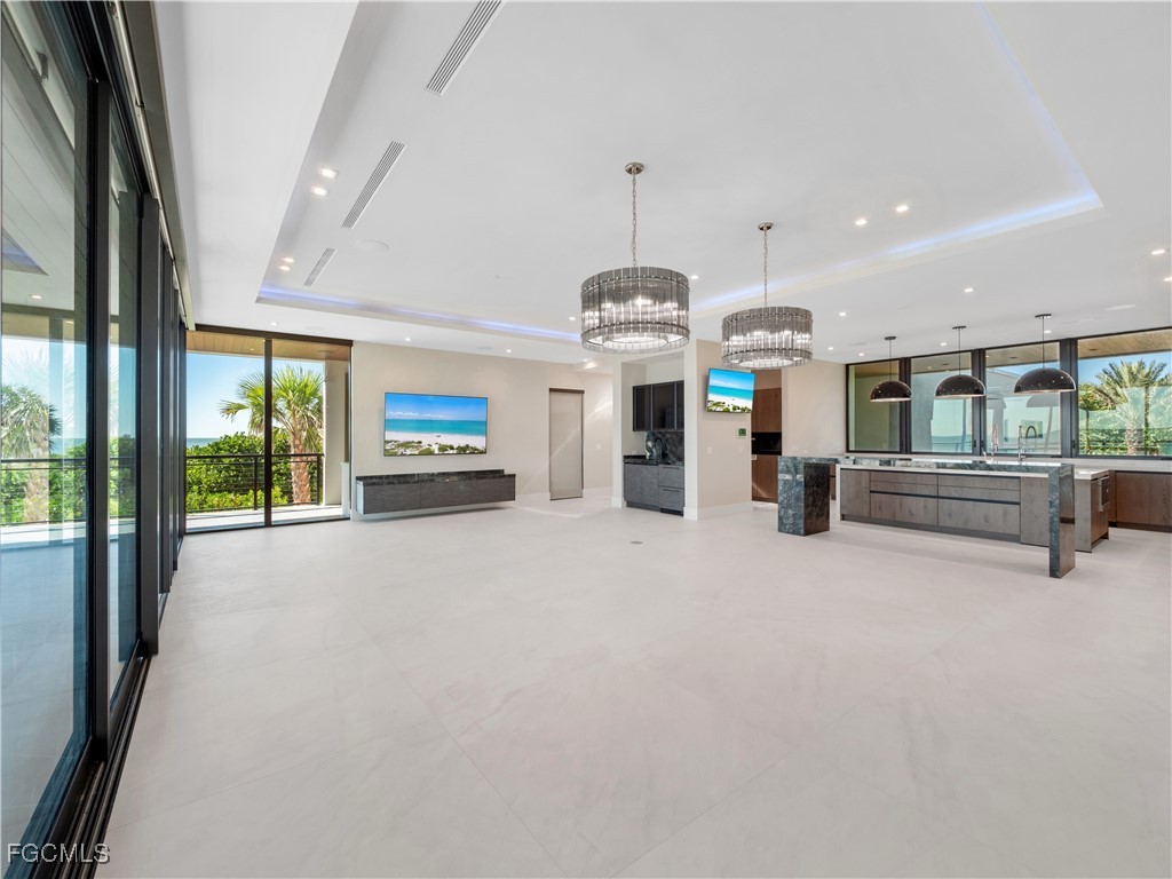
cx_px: 586
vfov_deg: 85.7
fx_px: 474
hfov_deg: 102.1
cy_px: 440
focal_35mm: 14
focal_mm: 7
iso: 200
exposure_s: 1/15
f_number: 7.1
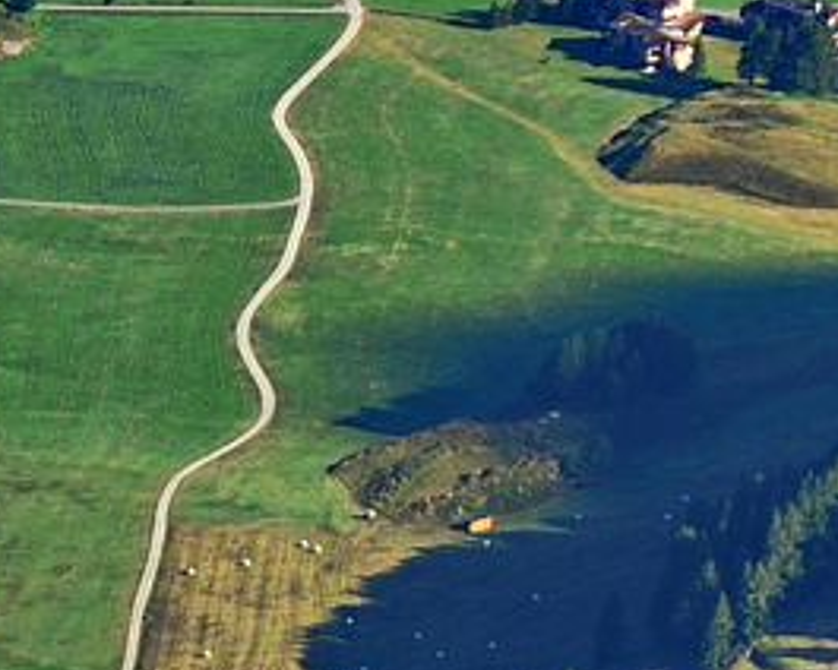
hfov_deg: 3.2
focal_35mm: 605
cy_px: -130
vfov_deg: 2.6
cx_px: -653
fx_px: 15005
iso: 100
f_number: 5
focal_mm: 70
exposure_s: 1/250
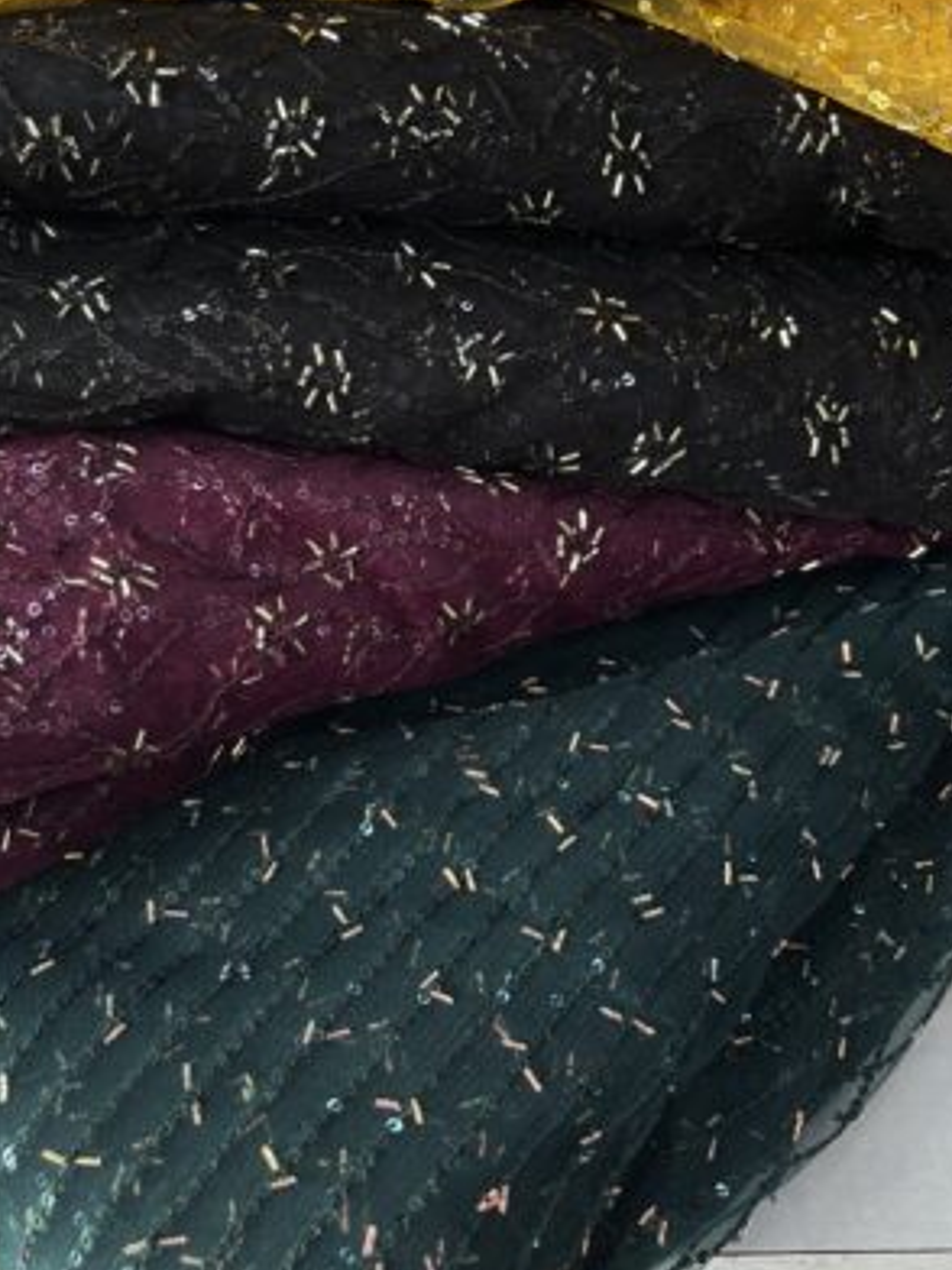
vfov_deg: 48.4
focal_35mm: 38
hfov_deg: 37.5
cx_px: 372
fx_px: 1393
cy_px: 465
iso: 64
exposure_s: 1/100
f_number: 1.6
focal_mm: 5.1
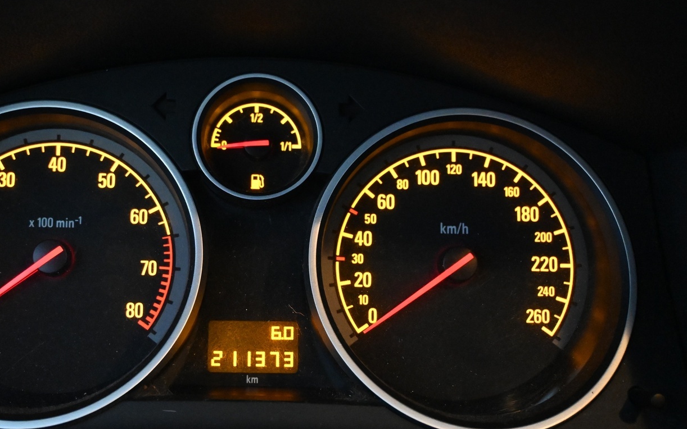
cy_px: 221
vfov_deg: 25.5
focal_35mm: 51
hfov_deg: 39.5
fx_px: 949
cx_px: 253
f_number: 4.2
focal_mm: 25
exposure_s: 1/40
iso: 6400
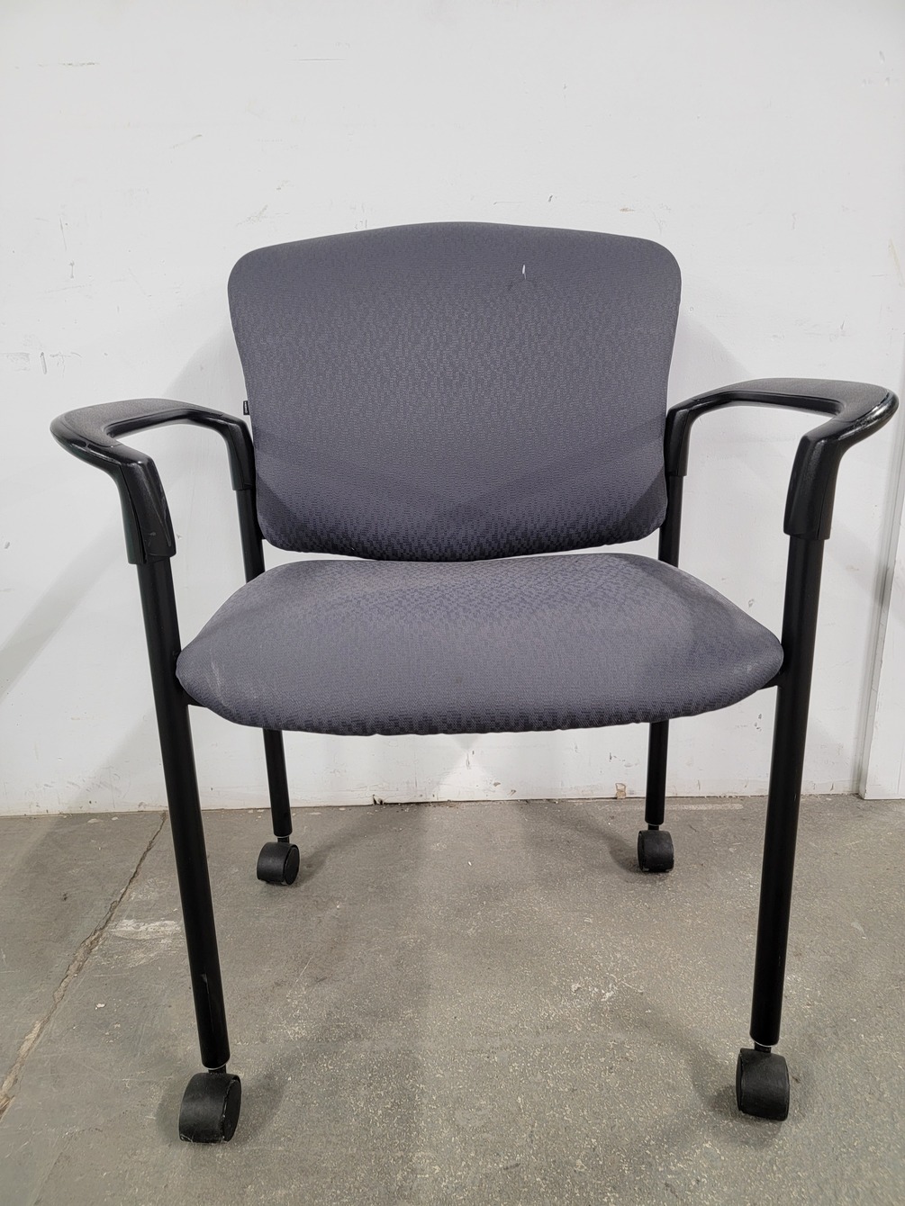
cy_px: 603
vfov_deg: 71.6
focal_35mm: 24
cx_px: 452
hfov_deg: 56.8
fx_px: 837
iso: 200
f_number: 1.8
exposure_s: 1/40
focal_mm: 6.7
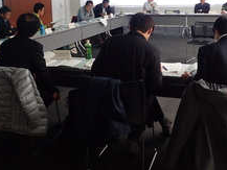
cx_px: 112
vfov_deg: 30.8
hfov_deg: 41.2
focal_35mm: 46
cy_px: 37
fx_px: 302
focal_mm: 4.5
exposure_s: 1/30
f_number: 2
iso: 250
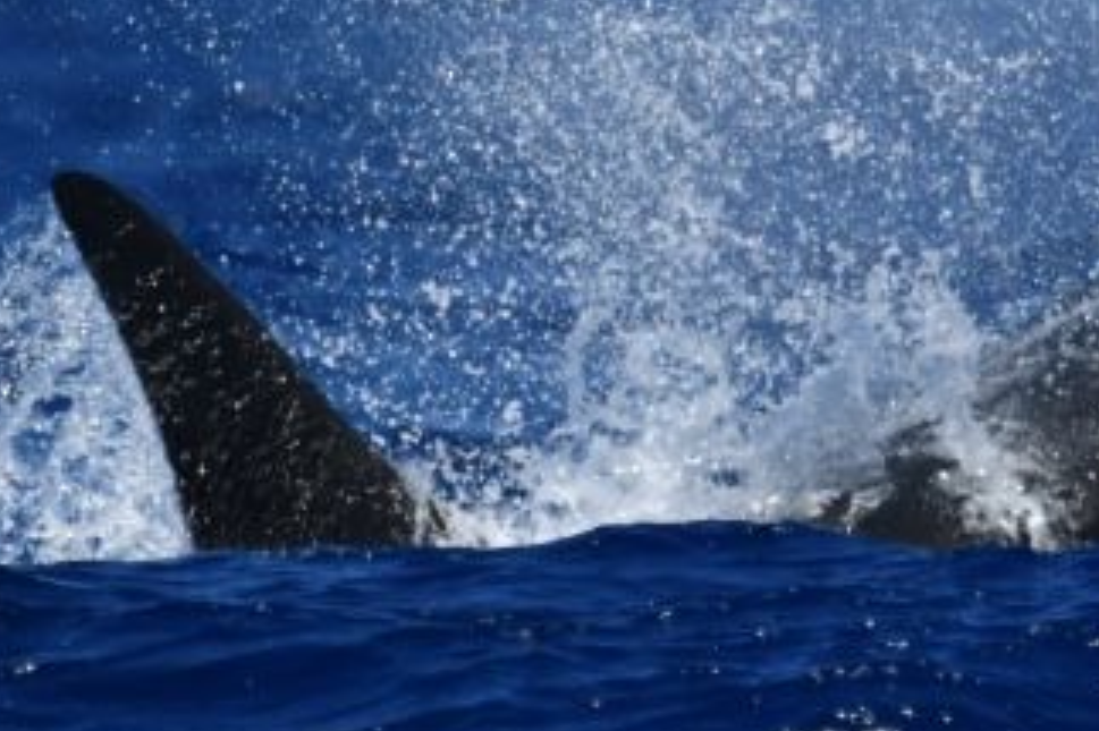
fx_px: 37772
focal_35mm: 1238
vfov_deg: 1.1
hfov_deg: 1.7
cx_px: 925
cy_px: 138
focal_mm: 500
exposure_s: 1/8000
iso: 800
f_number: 6.3
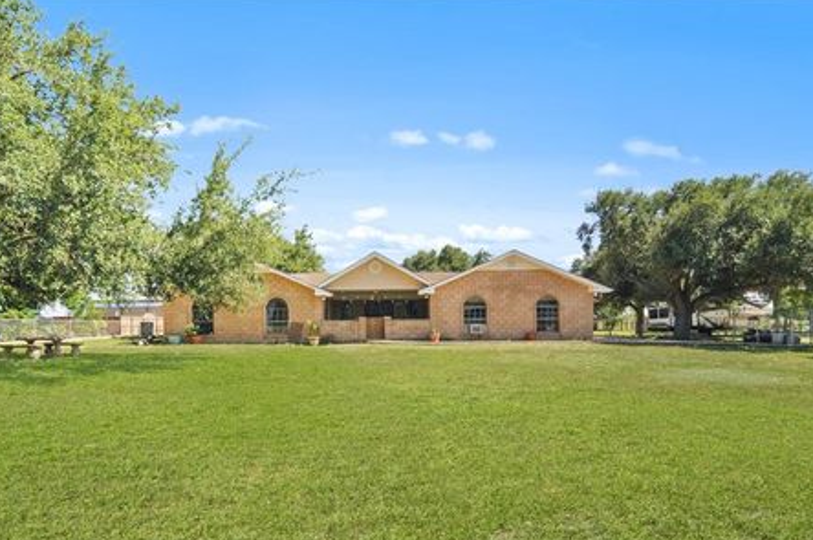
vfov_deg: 65.5
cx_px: 377
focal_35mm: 19
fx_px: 419
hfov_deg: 88.2
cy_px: 297
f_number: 8
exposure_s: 1/250
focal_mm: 11
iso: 500
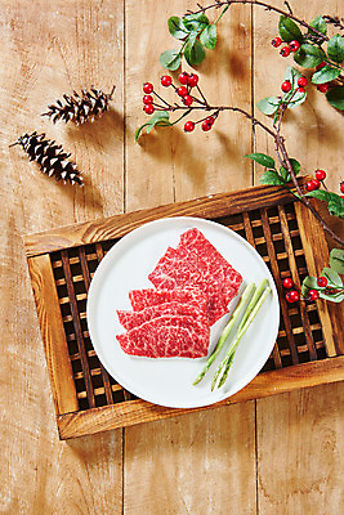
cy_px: 258
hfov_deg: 21.9
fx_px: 888
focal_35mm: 62
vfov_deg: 32.4
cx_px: 172
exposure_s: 1/125
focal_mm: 62
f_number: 9
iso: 100
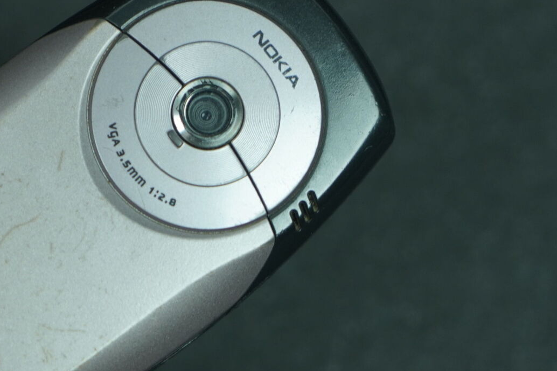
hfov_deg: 15.6
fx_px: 2011
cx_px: 99
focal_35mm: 130
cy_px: 179
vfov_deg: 10.5
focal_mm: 70
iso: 640
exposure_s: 1/200
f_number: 4
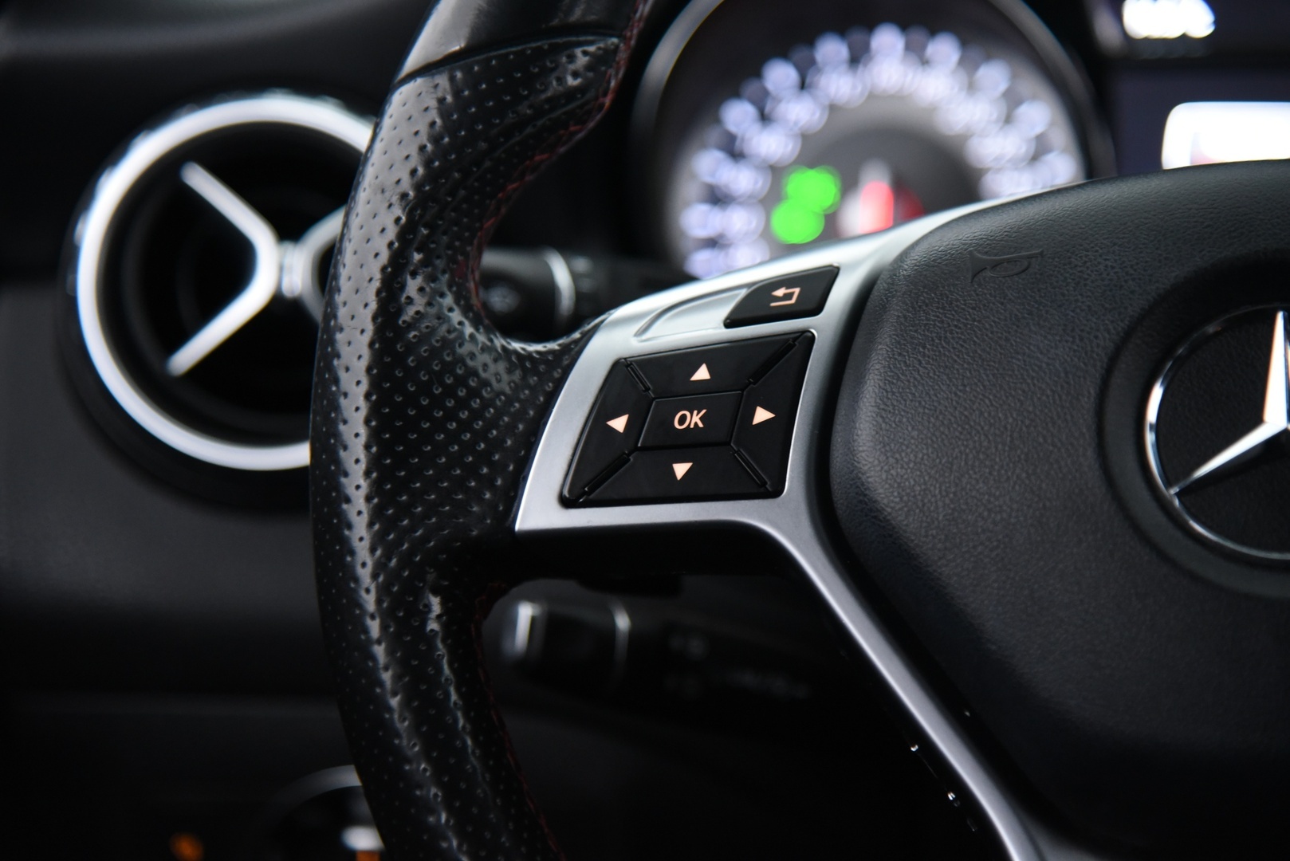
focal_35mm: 112
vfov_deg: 12.2
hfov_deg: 18.3
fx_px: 4015
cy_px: 430
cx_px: 645
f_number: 4
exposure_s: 1/25
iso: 4000
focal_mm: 112
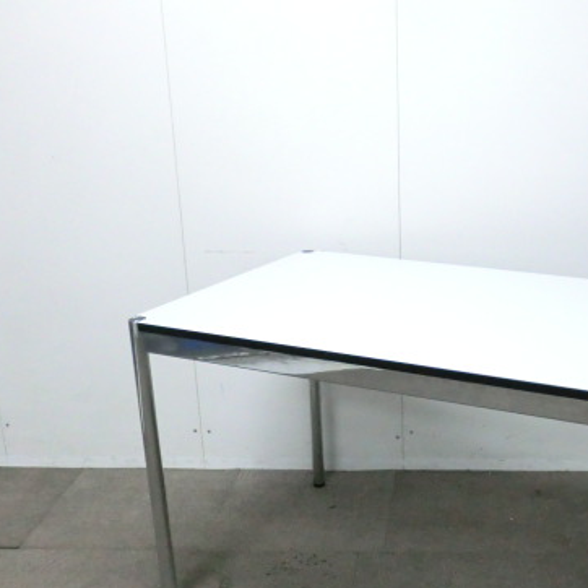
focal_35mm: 50
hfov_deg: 33.2
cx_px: 456
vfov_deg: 33.9
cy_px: 364
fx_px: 961
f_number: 3.5
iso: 640
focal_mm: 5.8
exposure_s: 1/60
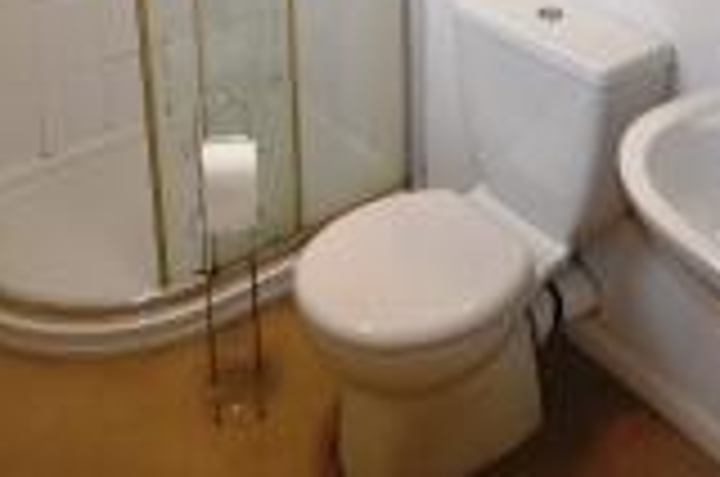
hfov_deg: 46.2
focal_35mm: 42
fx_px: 838
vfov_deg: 25.8
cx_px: 284
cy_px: -187
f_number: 4
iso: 400
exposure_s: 1/60
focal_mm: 10
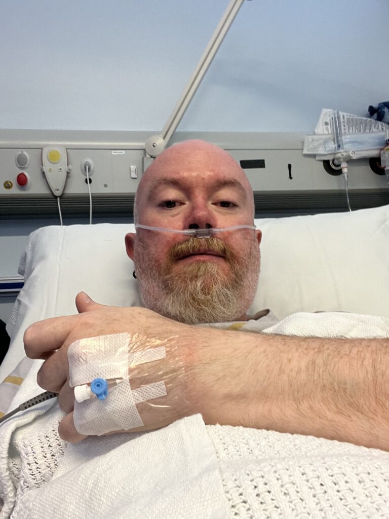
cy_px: 260
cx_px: 194
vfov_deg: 60.0
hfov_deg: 46.8
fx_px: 450
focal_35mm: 30
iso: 125
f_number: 2.2
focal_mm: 2.71
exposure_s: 1/50
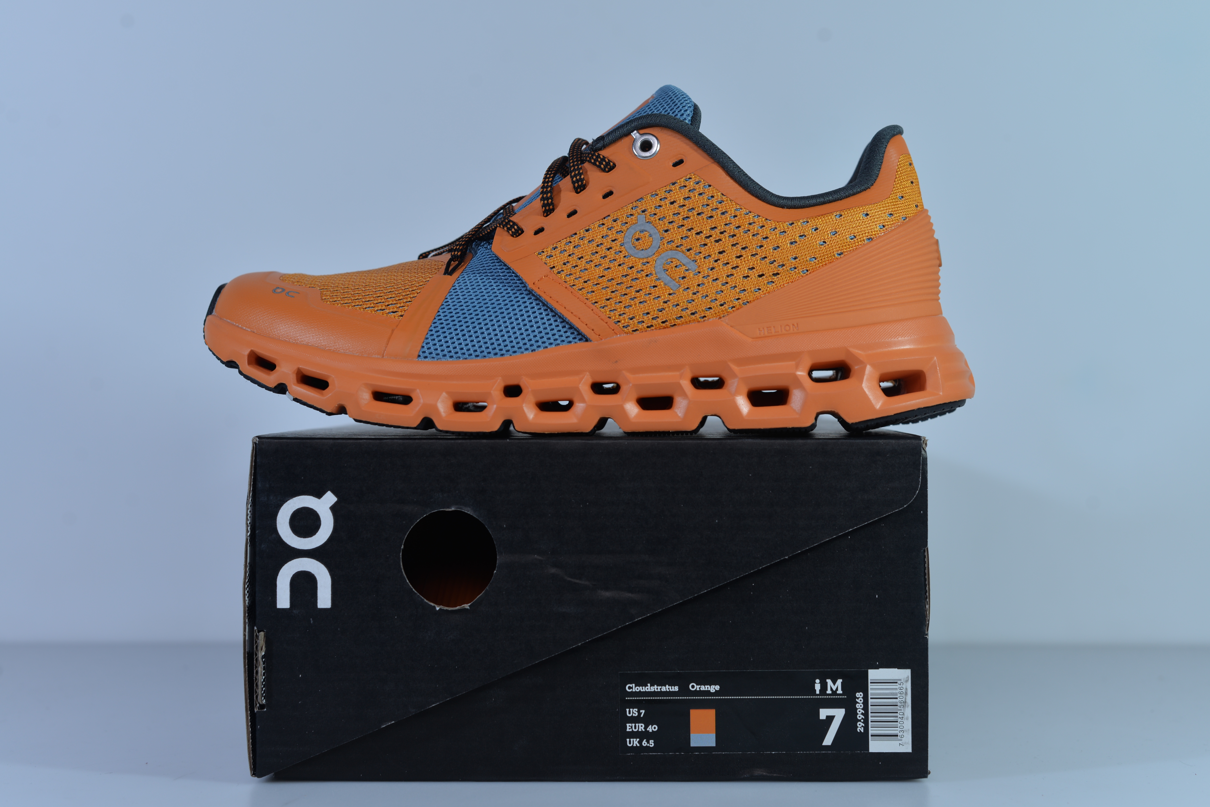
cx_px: 605
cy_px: 404
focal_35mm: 50
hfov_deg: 39.6
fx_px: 1681
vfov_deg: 27.0
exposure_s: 1/320
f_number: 5.6
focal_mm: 50
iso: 100
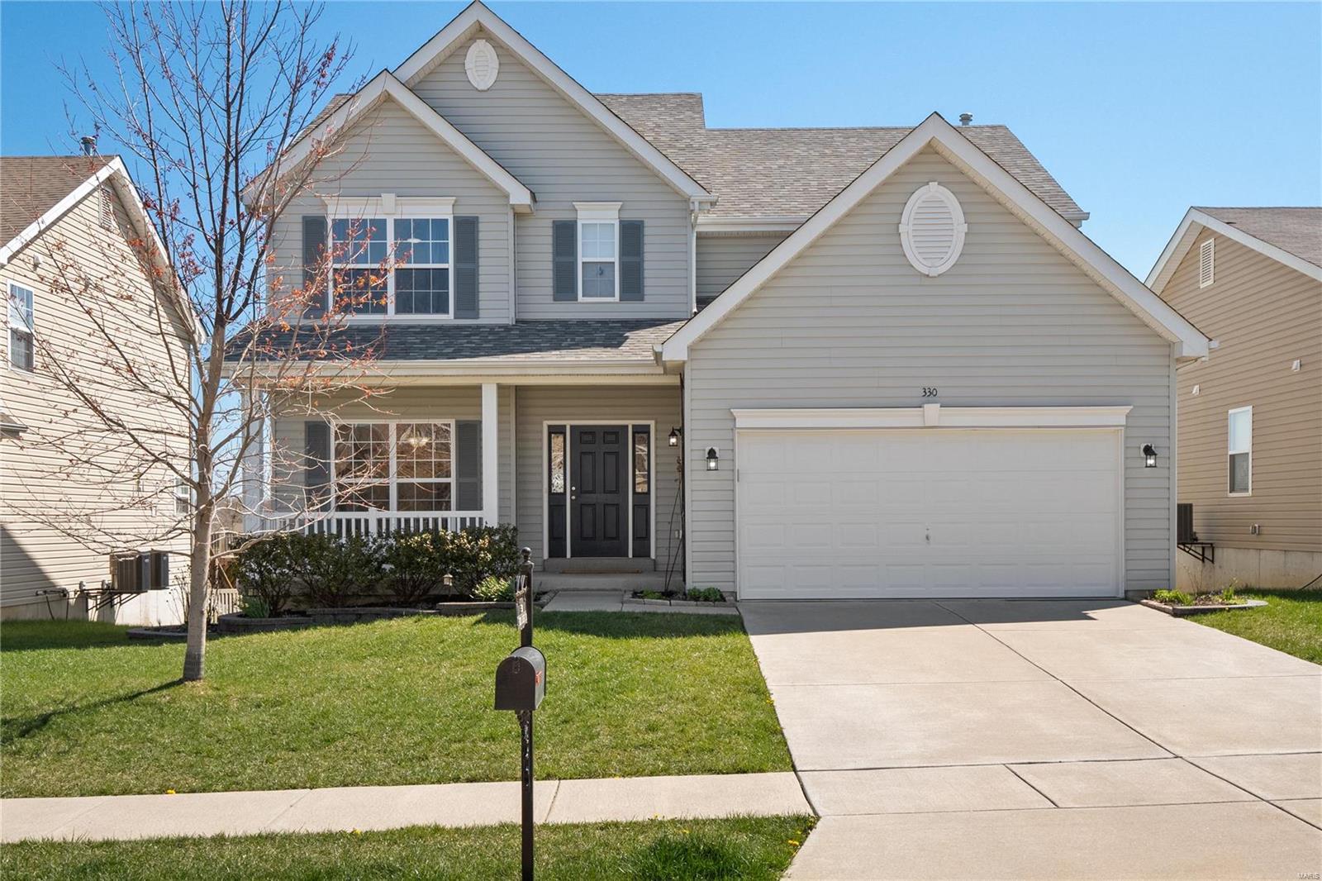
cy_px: 440
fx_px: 1322
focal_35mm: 36
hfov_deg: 53.1
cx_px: 661
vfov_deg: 36.9
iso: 400
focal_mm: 18
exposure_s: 1/400
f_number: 8
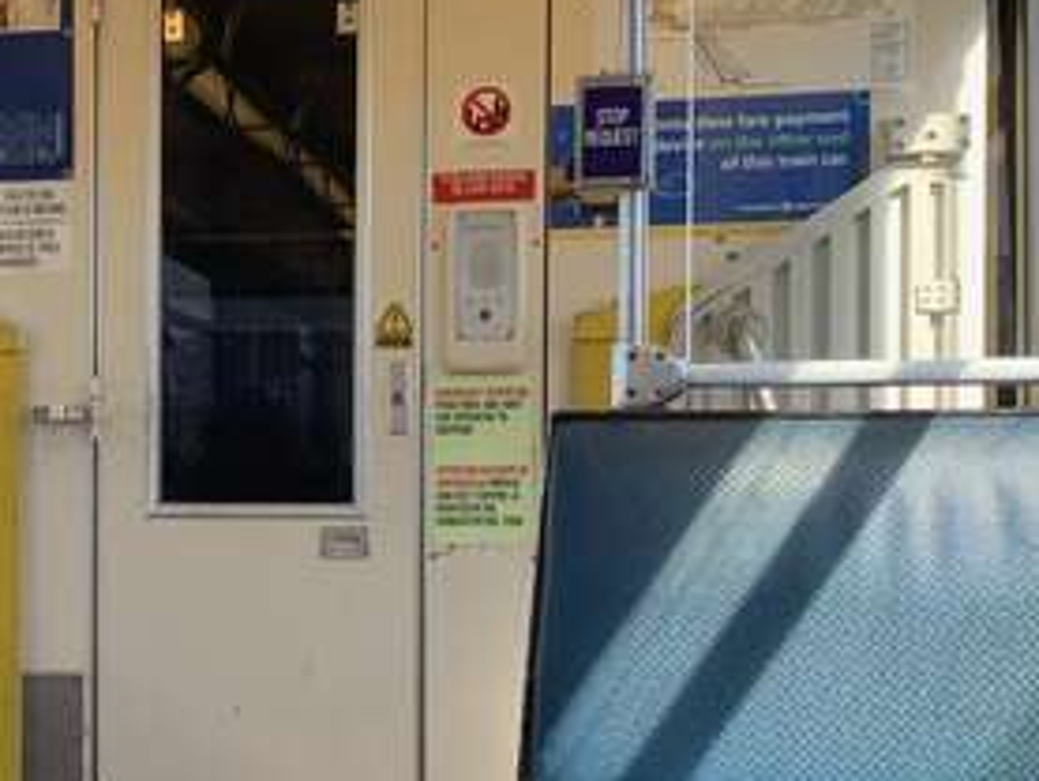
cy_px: 541
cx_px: 120
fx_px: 2252
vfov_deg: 19.6
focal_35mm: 75
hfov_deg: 25.2
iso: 32
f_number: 1.8
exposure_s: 1/122
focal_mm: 4.25
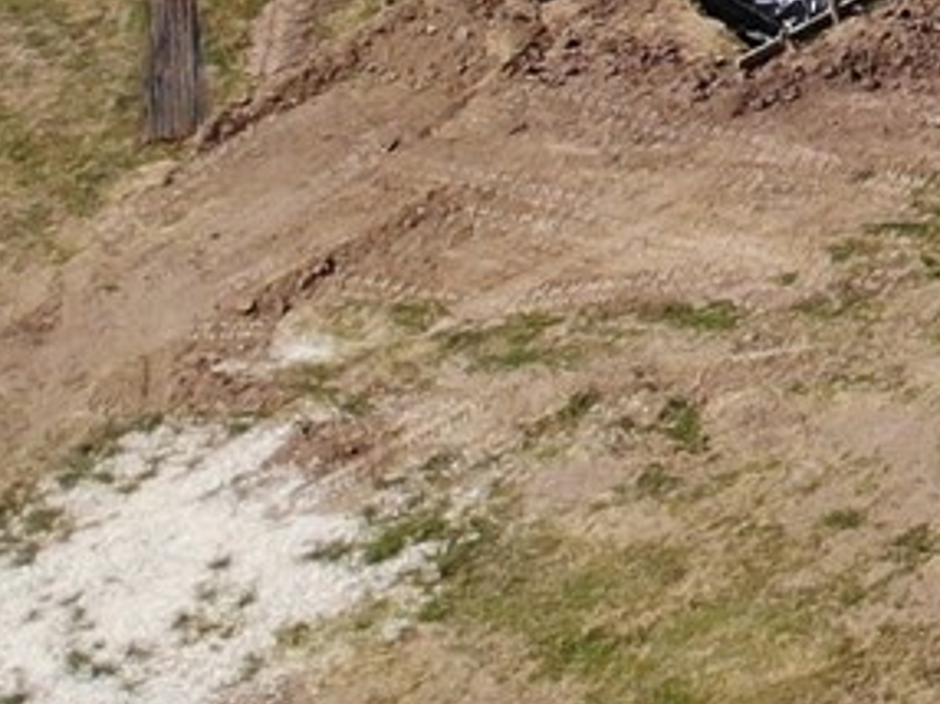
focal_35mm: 172
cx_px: 2925
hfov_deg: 9.0
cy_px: -1411
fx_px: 4667
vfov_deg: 7.6
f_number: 2.8
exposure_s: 1/1111
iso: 100
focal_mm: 4.5
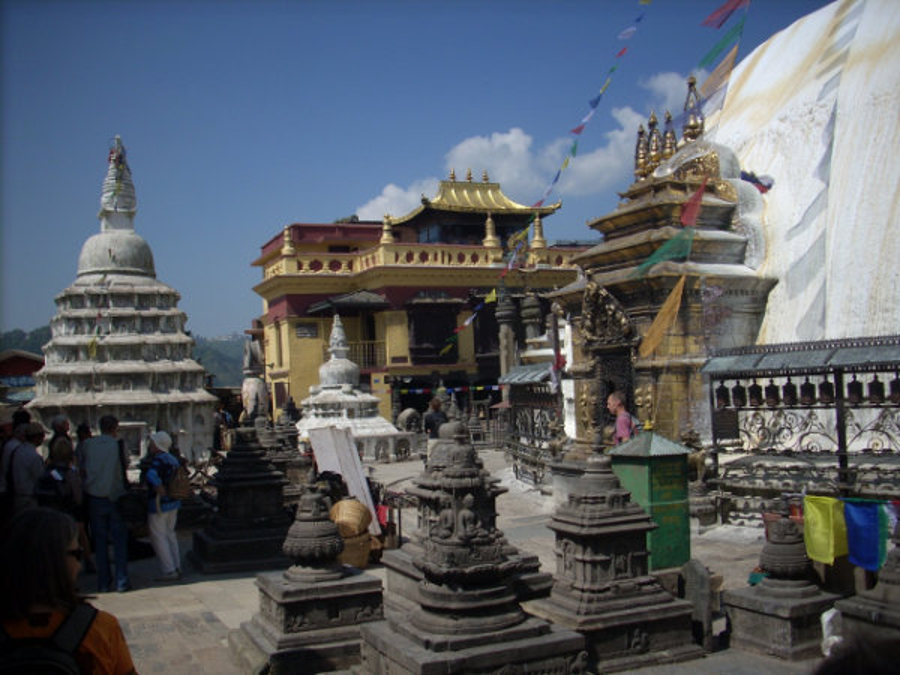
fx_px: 962
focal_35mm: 37
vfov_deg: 38.7
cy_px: 338
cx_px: 450
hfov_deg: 50.1
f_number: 5.6
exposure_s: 1/459
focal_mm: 6.2
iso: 64
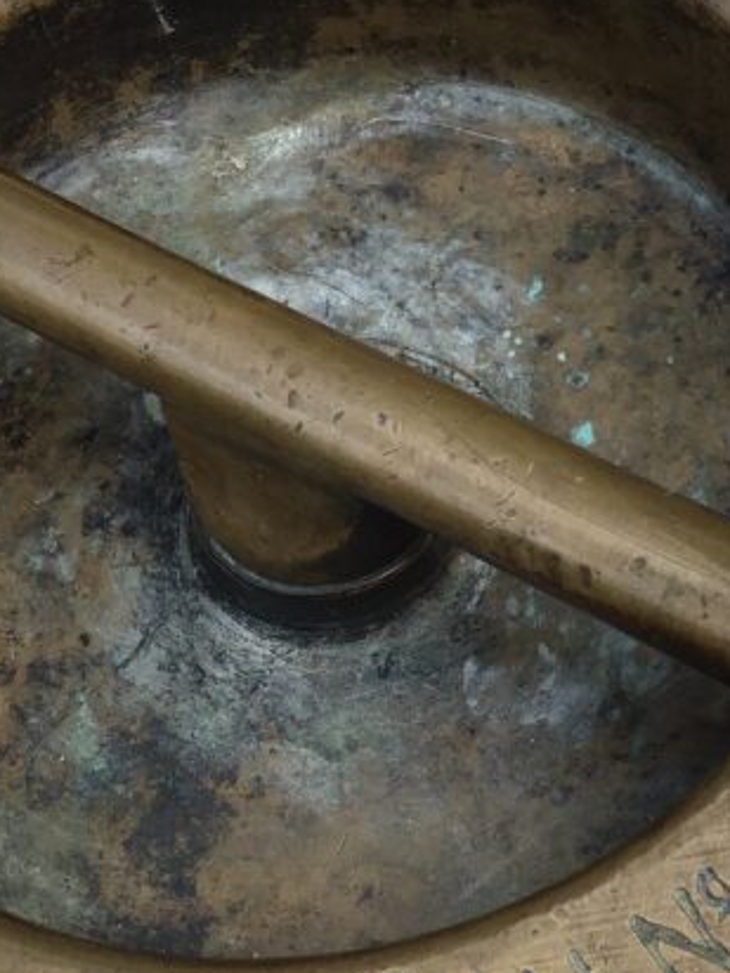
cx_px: 402
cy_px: 590
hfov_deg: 19.1
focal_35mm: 77
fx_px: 2165
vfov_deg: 25.3
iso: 25
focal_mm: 3.3
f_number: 2.4
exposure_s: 1/543
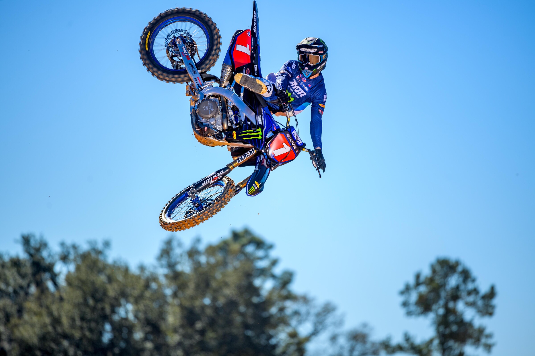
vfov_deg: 4.6
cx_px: 268
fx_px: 4458
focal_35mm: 300
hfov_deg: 6.9
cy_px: 178
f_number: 4
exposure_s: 1/1250
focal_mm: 300
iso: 100
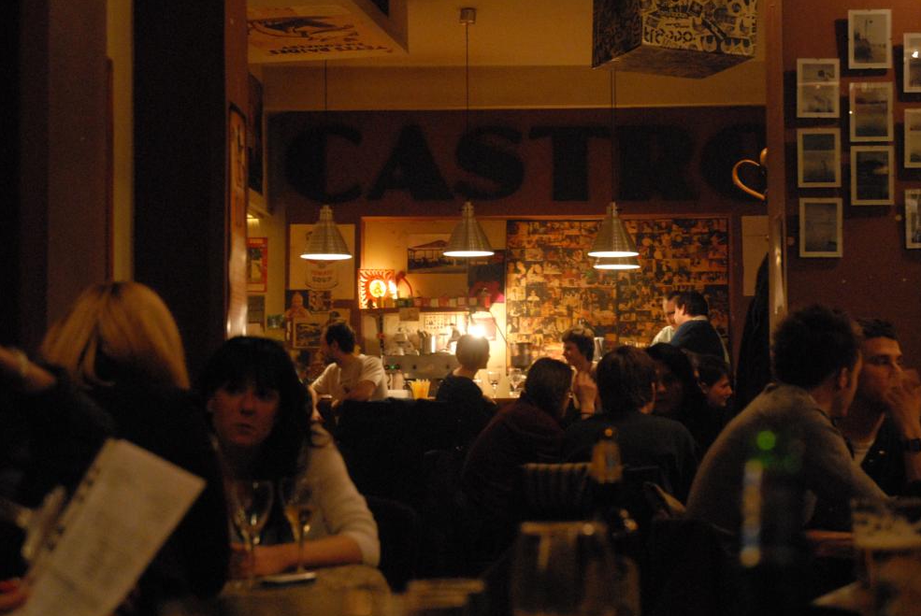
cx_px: 504
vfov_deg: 20.7
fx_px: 1690
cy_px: 306
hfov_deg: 30.5
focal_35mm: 66
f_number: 4.2
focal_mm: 40
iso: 1600
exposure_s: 1/10
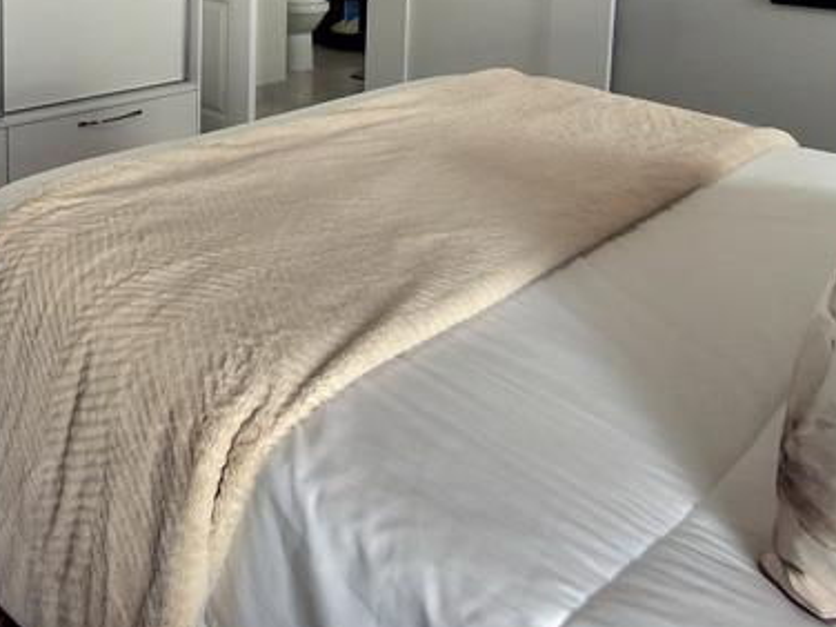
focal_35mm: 34
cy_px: -24
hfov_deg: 48.1
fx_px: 821
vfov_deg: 36.7
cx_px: 78
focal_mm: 1.64
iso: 40
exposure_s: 1/60.2
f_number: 2.2
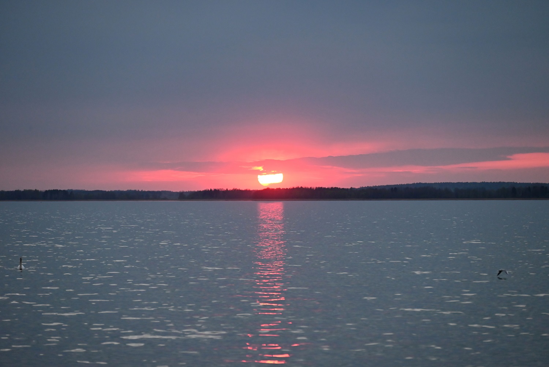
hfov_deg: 12.1
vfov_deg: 8.1
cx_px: 274
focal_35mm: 170
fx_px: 2593
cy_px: 184
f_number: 5
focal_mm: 170
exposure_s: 1/500
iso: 2500
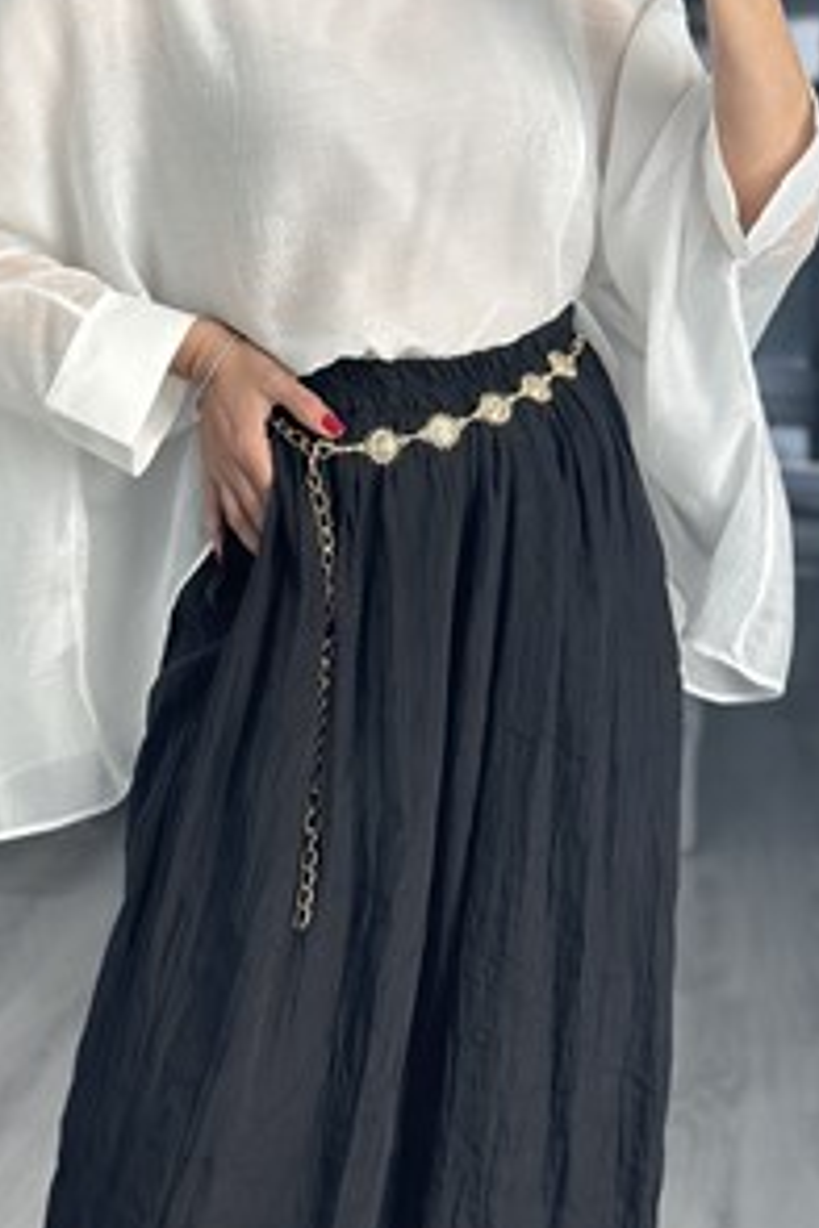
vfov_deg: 23.2
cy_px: 209
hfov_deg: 15.9
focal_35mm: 86
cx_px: 355
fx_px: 2935
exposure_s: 1/220
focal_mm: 6.86
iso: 80
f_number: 1.78
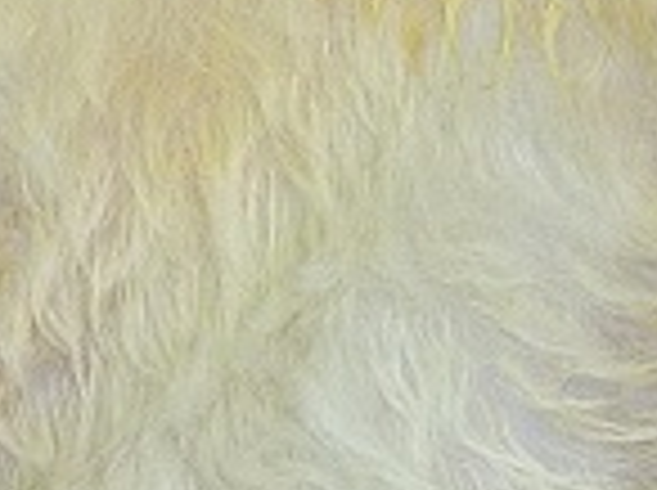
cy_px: -470
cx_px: 214
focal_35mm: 342
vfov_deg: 4.3
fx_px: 6480
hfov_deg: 5.8
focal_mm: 7.4
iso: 100
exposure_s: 1/30
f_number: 4.2
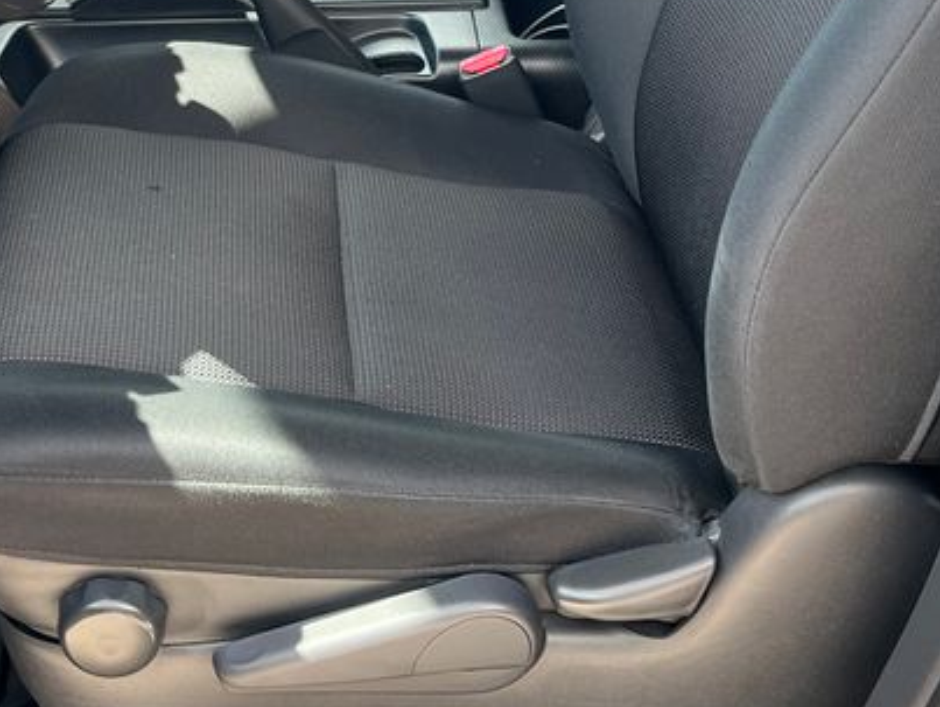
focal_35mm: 66
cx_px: 250
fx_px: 1794
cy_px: -72
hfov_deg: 29.0
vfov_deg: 21.2
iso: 50
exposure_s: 1/164
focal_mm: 5.1
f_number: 1.6
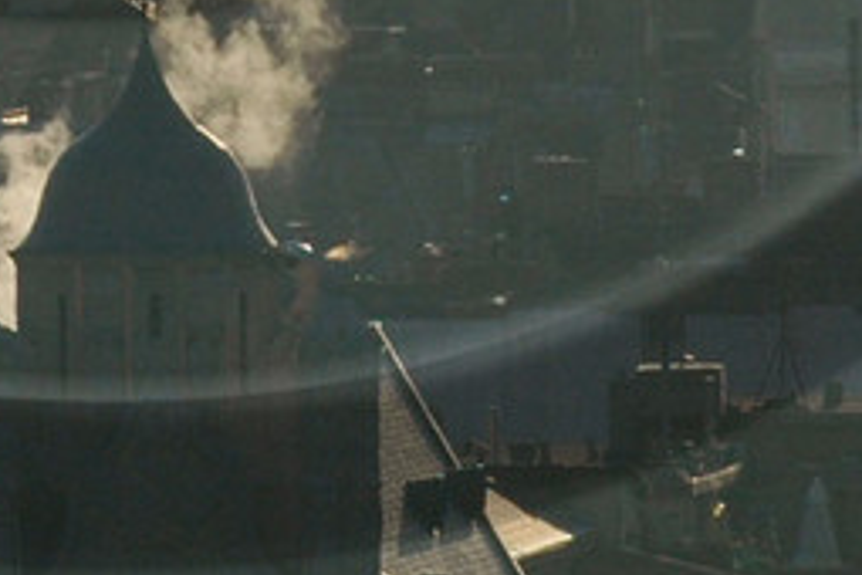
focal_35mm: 1643
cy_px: -837
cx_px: 112
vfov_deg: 0.8
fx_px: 39341
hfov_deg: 1.3
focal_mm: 175
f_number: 8
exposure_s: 1/1000
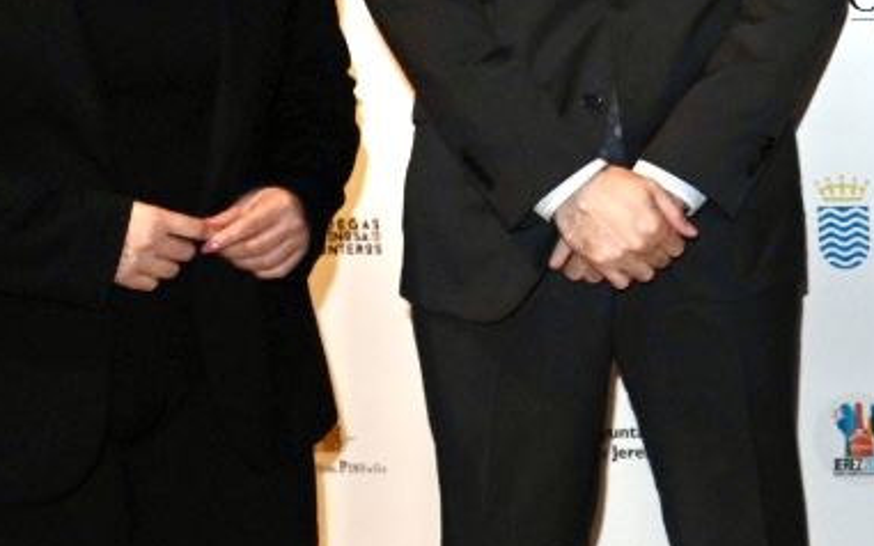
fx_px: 2477
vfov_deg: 12.4
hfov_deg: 16.8
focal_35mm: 104
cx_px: 1551
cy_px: 16
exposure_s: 1/60
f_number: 5.6
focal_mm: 24
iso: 2500
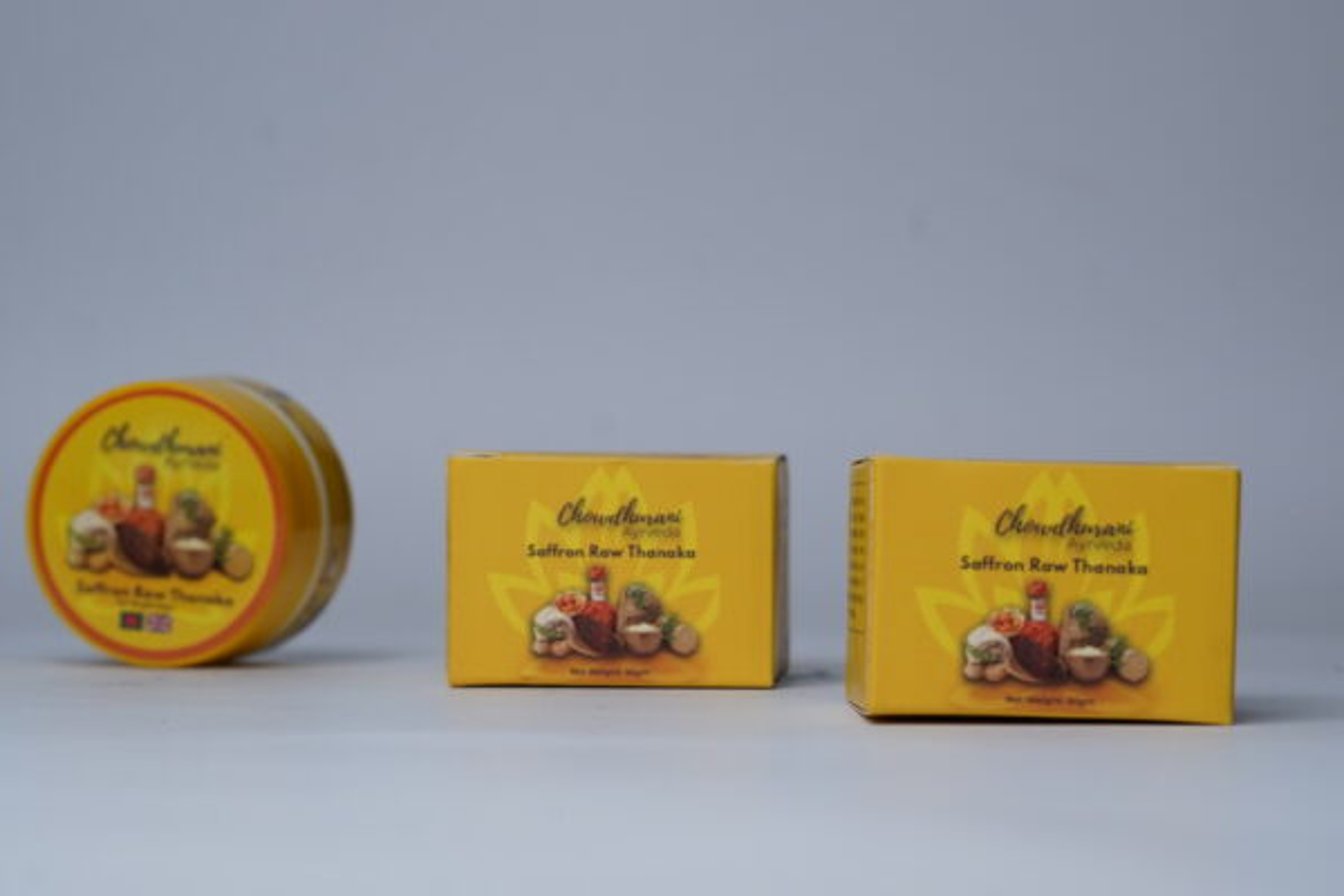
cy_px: 448
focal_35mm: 127
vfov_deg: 10.8
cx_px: 672
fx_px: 4741
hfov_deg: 16.1
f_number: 7.1
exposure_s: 1/200
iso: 400
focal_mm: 85
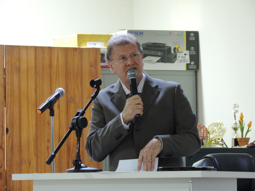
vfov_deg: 5.9
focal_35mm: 250
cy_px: 96
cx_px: 128
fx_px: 1842
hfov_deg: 7.9
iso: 800
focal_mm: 44.5
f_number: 4.7
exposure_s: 1/8
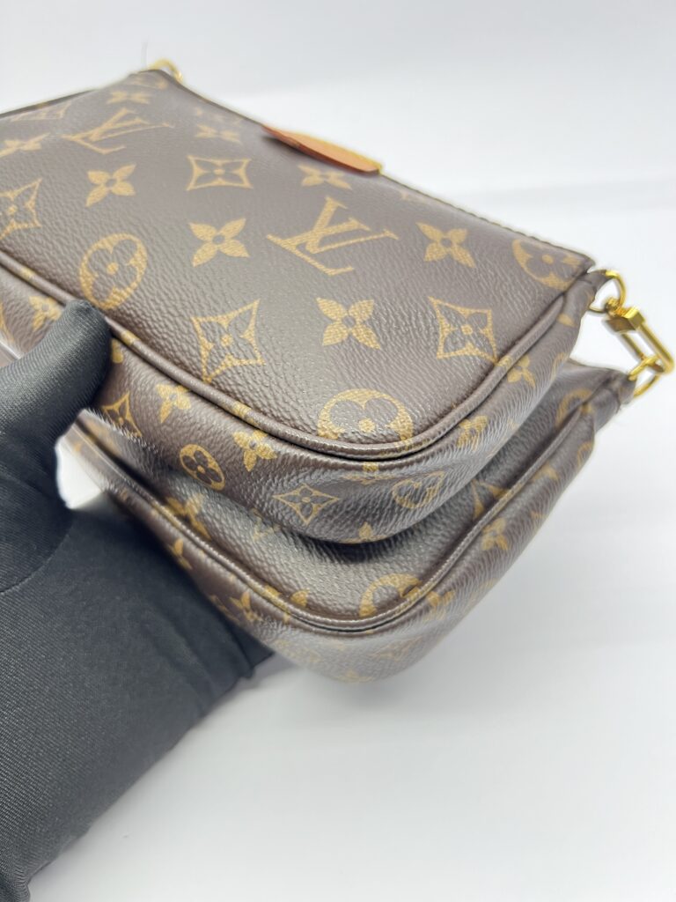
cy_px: 451
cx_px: 338
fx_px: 677
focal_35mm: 26
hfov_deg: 53.1
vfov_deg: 67.3
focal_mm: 5.7
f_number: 1.5
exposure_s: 1/50
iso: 80
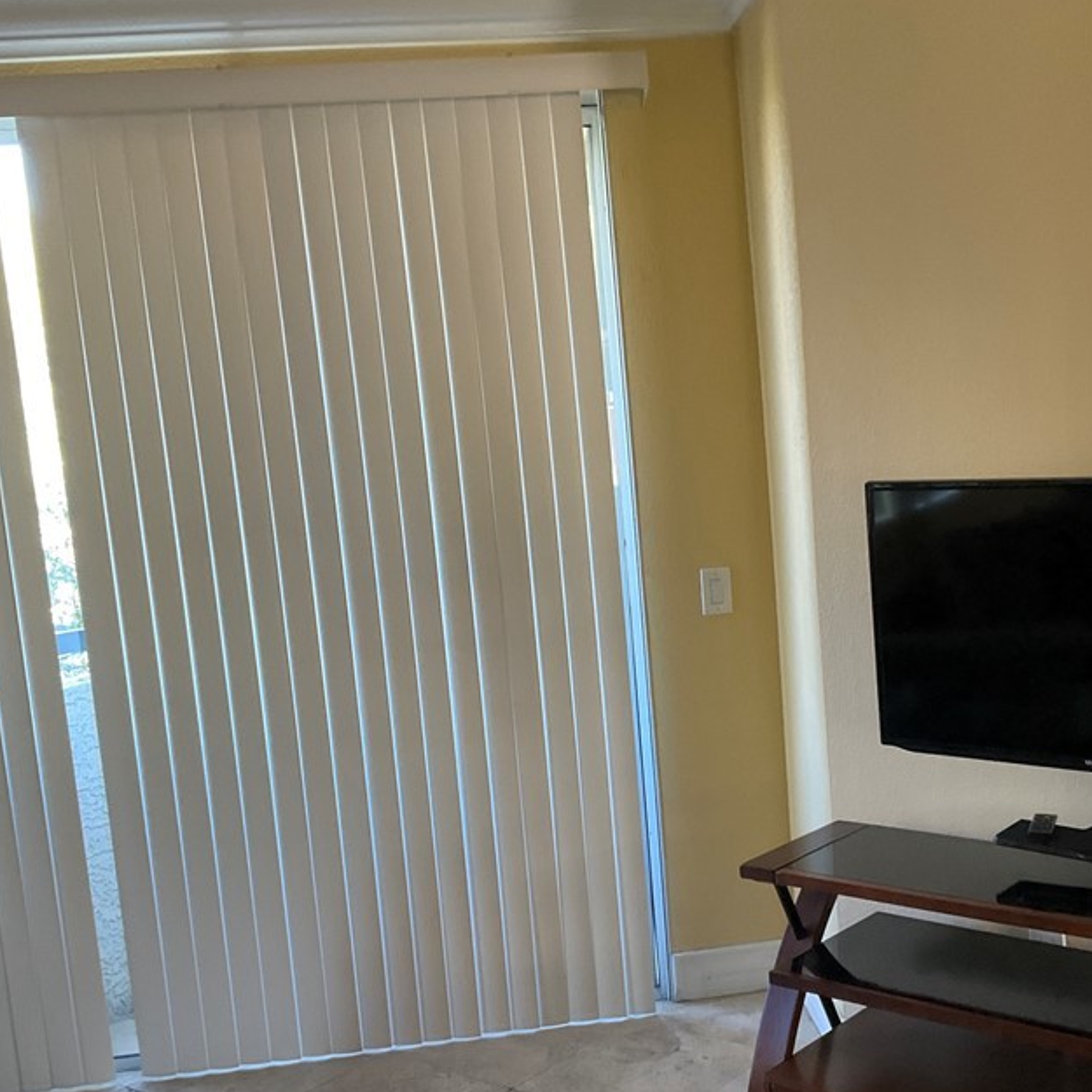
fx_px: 1499
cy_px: 634
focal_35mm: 42
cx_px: 722
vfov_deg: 39.9
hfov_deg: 39.6
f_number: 1.8
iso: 125
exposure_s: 1/60
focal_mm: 3
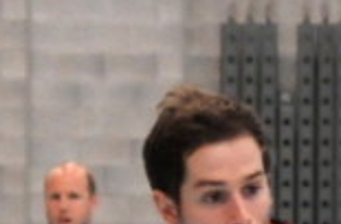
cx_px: 253
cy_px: 562
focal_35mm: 695
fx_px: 6557
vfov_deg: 2.0
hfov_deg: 3.0
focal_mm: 70
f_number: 4.5
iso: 1600
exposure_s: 1/160
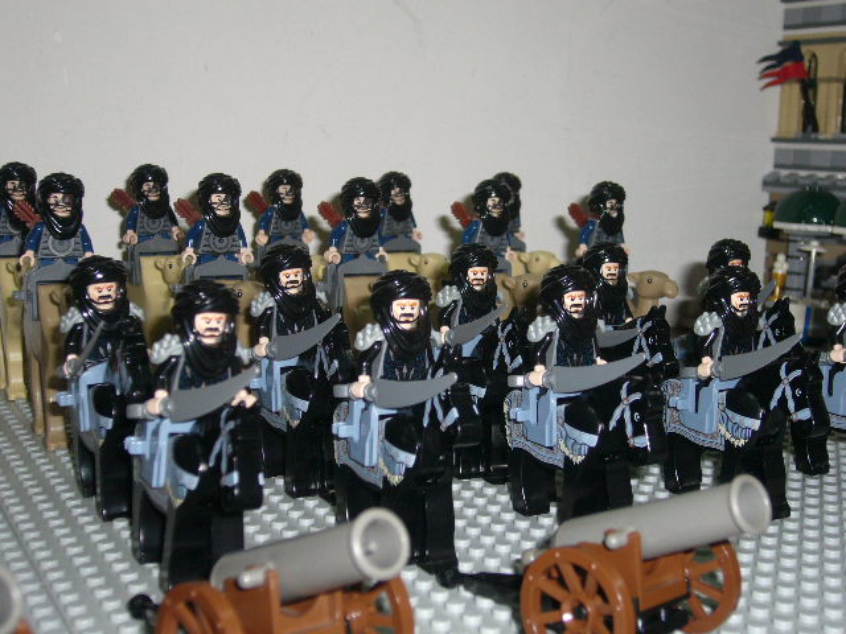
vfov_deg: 29.1
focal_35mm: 50
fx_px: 1222
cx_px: 423
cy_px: 317
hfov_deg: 38.2
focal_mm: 8.3
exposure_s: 1/60
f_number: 3.3
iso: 100
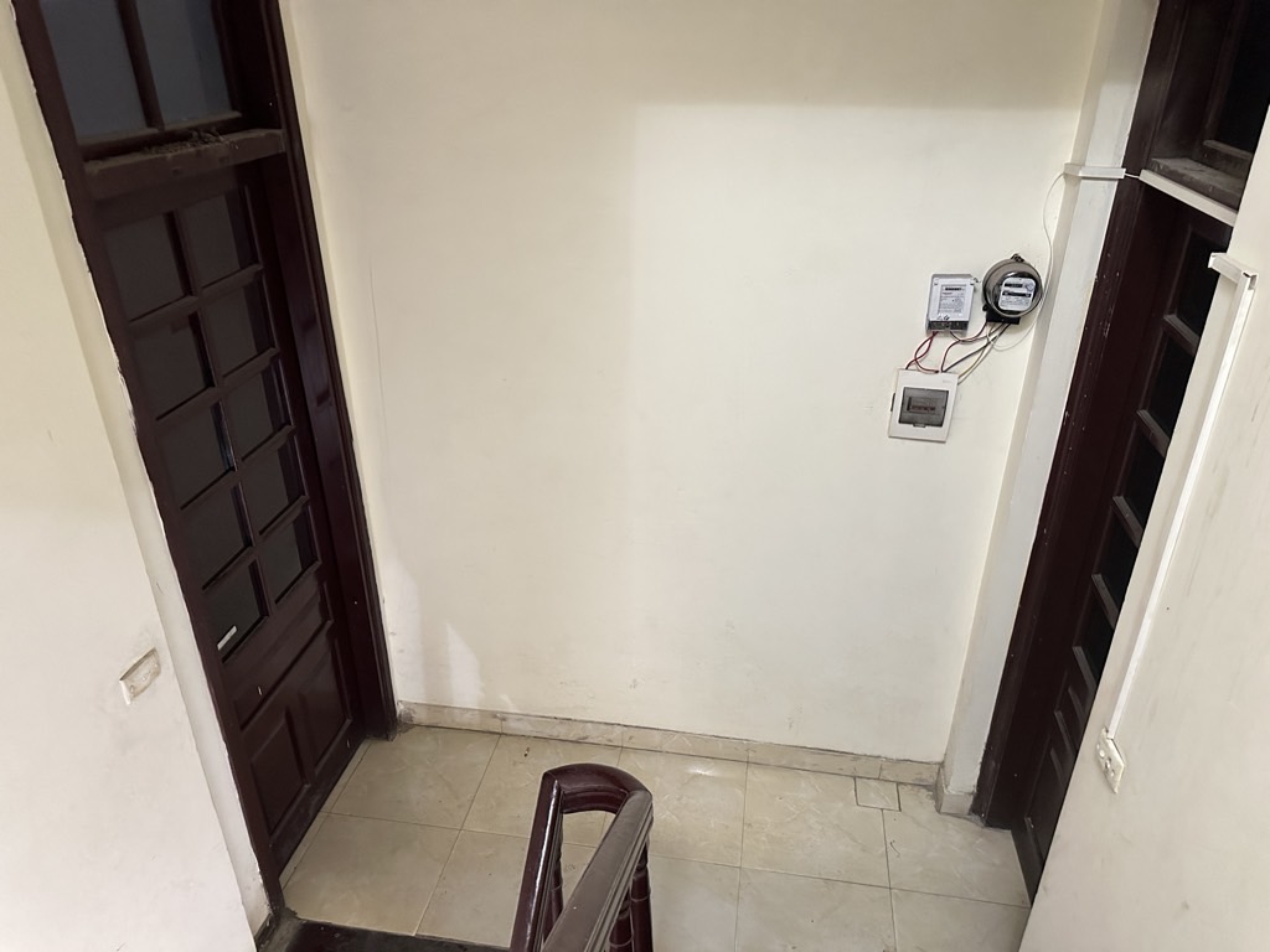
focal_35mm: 24
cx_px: 635
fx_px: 881
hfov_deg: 71.6
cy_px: 476
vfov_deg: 56.8
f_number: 1.78
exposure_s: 1/30
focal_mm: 6.86
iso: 1600
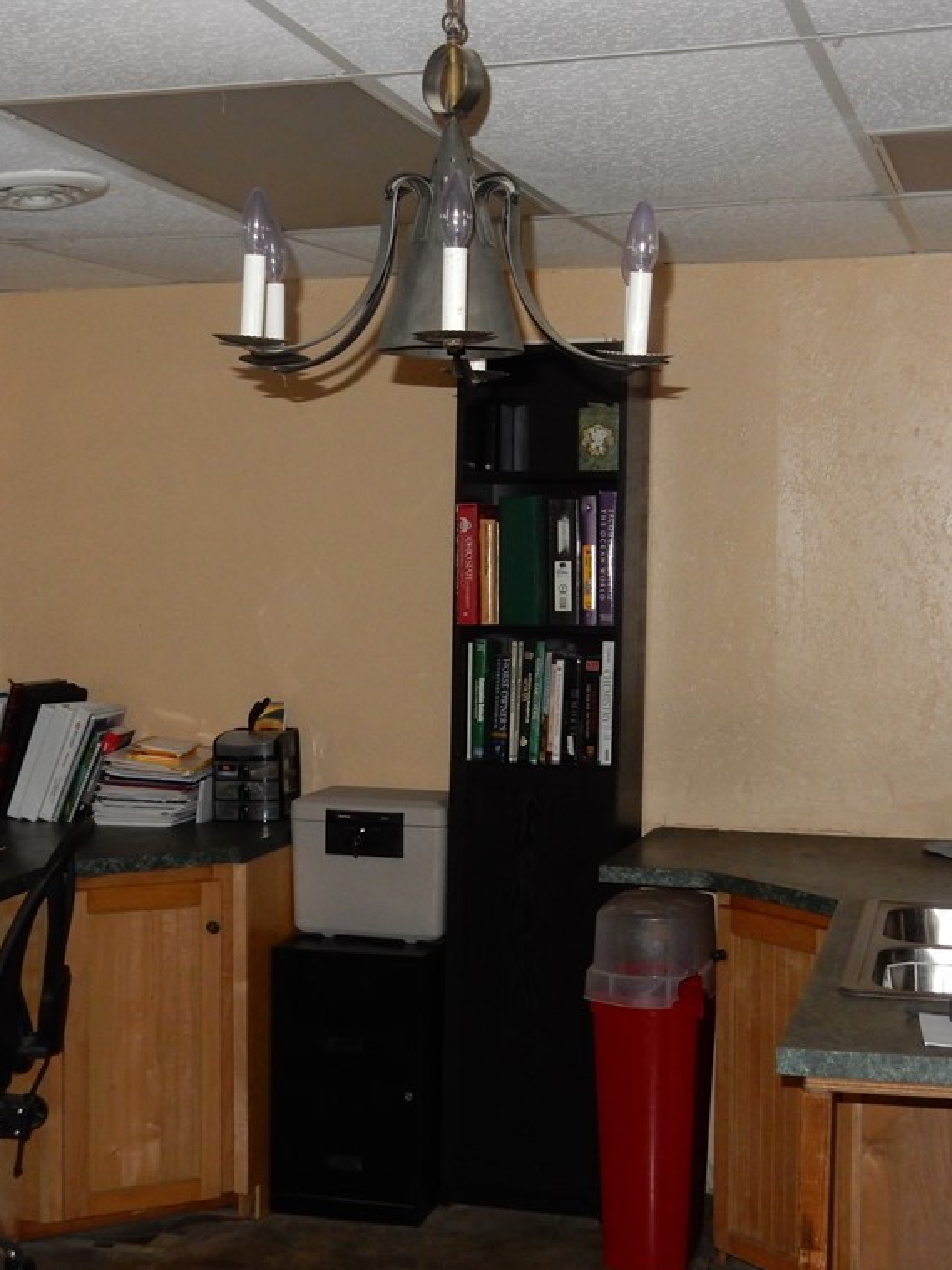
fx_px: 2127
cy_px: 638
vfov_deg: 33.2
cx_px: 418
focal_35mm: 58
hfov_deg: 25.2
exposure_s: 1/30
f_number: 4.2
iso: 400
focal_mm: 7.6
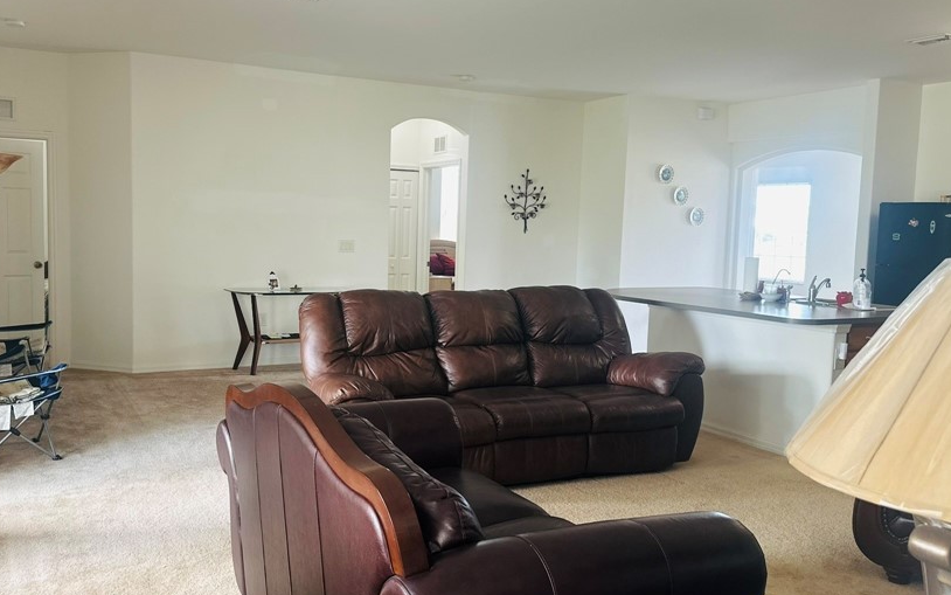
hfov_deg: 59.4
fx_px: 829
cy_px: 292
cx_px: 403
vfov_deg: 39.4
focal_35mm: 32
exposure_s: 1/60
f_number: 1.78
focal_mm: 6.86
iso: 125
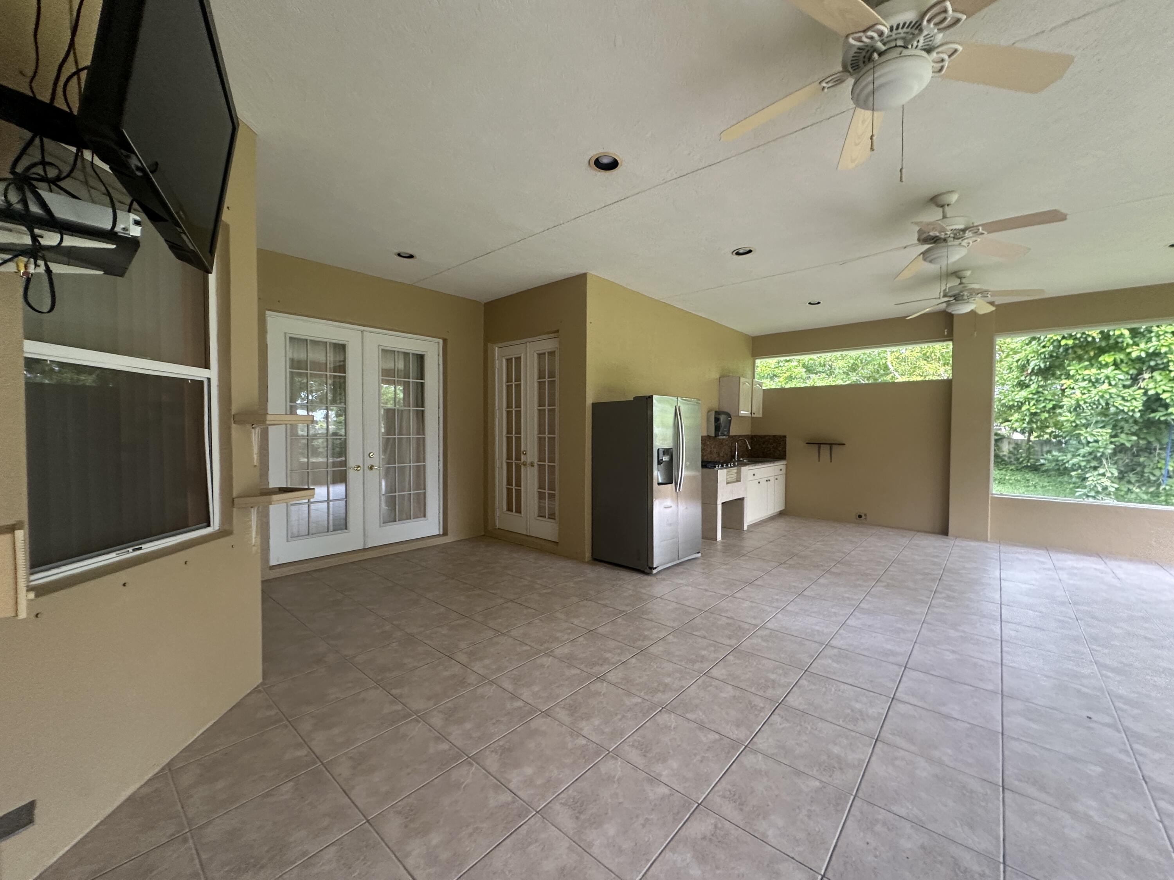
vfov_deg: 85.7
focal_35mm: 14
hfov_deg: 102.1
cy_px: 440
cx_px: 587
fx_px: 475
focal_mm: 2.22
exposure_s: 1/60
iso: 200
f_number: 2.2
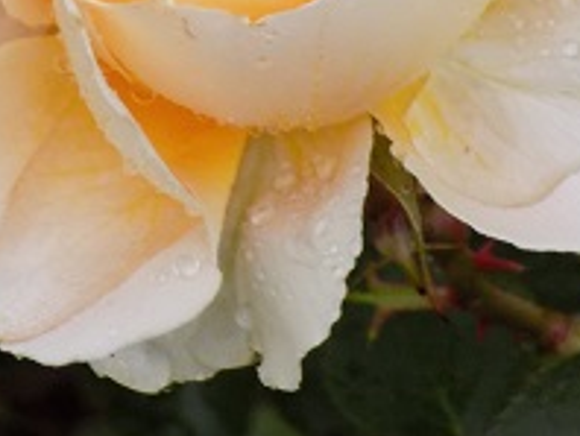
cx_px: 202
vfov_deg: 3.2
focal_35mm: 460
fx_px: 7717
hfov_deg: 4.3
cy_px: -67
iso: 280
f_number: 5.4
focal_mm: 33.7
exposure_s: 1/30
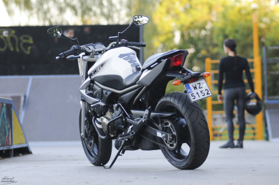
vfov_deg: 7.9
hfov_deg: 11.8
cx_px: 140
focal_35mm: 174
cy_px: 92
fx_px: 1346
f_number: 3.2
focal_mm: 116
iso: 200
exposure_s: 1/160
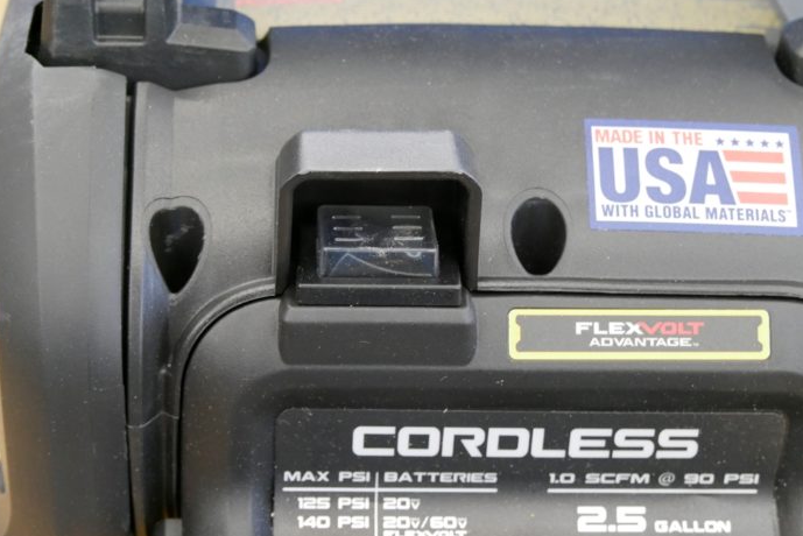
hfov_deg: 24.2
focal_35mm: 84
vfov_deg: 16.3
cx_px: 400
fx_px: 1874
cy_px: 270
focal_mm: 40
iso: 3200
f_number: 4.7
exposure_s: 1/80
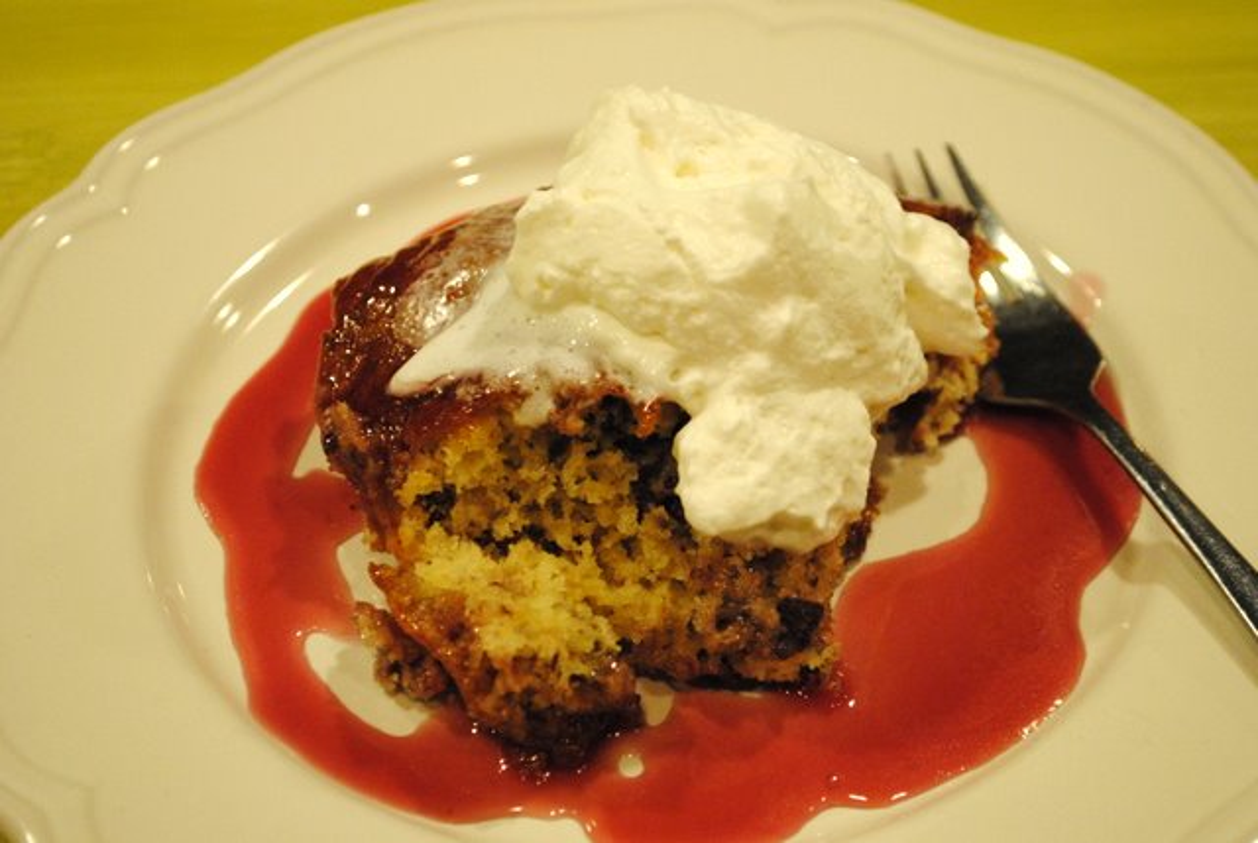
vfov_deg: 19.0
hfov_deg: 28.0
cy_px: 422
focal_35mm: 72
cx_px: 629
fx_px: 2520
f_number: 5.6
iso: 1600
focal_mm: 48
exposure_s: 1/30
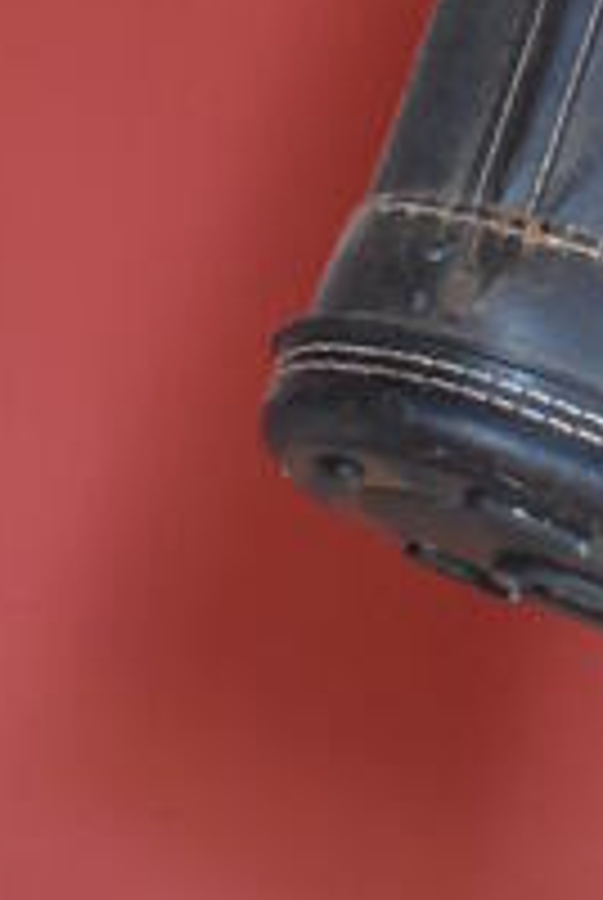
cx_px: 909
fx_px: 3079
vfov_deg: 15.0
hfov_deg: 10.8
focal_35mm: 123
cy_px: -565
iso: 2200
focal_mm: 18
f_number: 3.5
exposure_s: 1/30
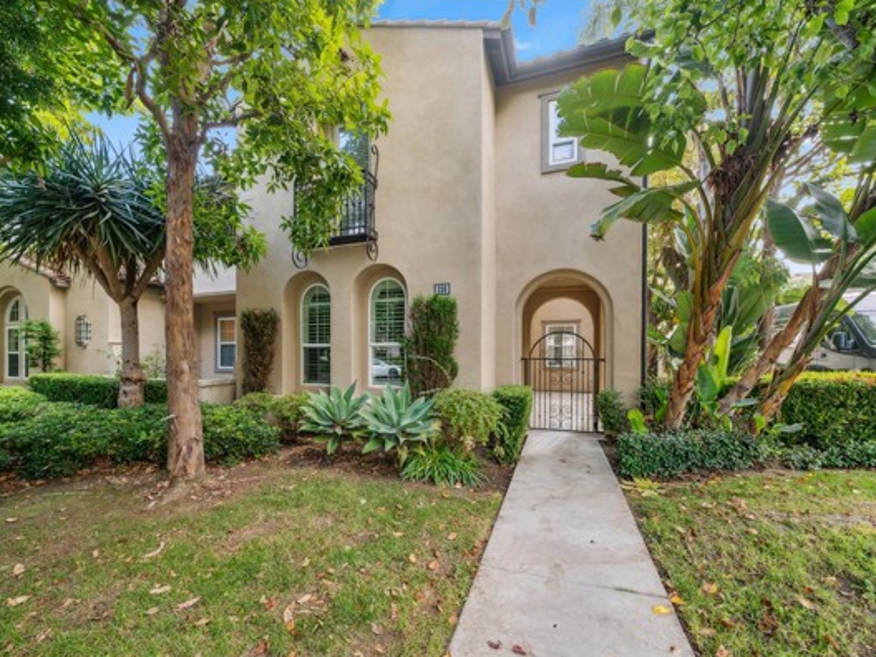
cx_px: 420
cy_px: 353
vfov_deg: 85.5
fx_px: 354
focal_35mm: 14
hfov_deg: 102.0
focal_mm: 12
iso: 400
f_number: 8
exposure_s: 1/40
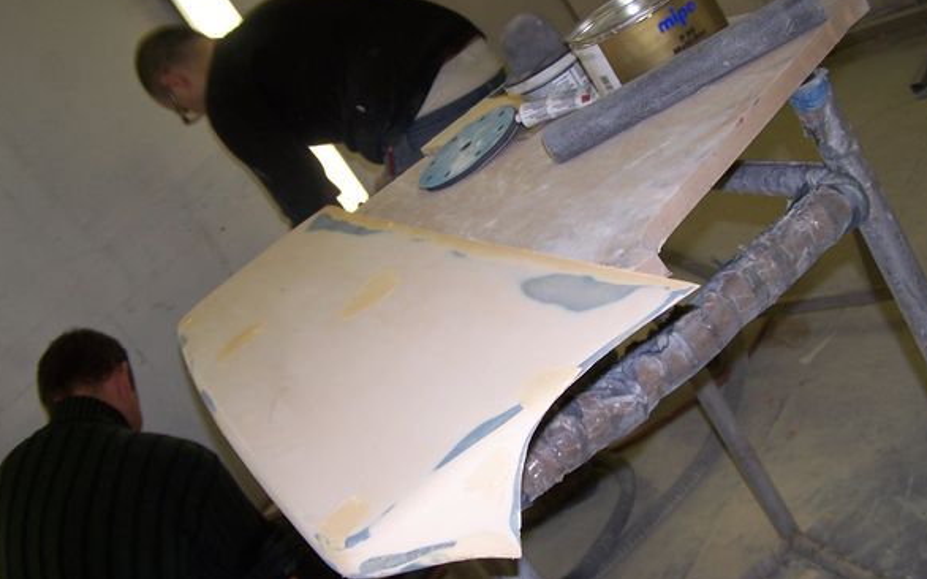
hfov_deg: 45.3
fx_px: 1111
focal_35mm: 44
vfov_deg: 29.2
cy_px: 335
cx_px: 470
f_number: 2.8
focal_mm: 6.3
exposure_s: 1/60
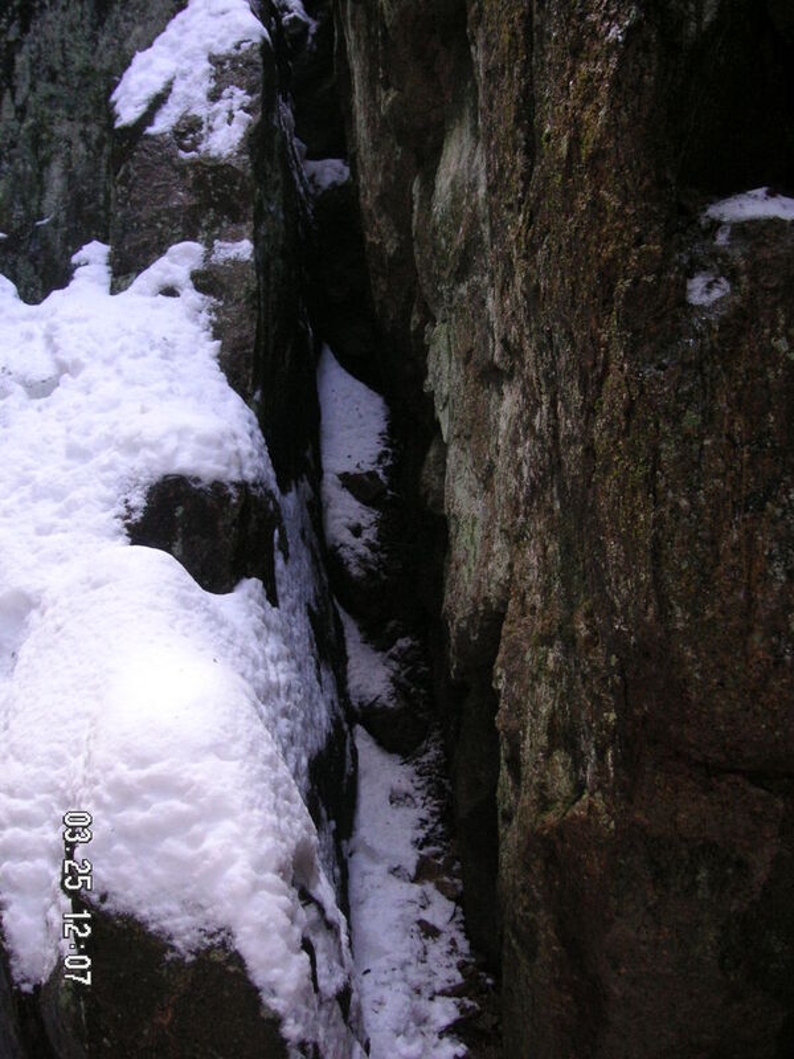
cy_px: 530
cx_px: 397
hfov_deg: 38.7
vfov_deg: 50.1
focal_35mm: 37
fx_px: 1132
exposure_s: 1/45
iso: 100
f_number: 2.8
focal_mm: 6.1
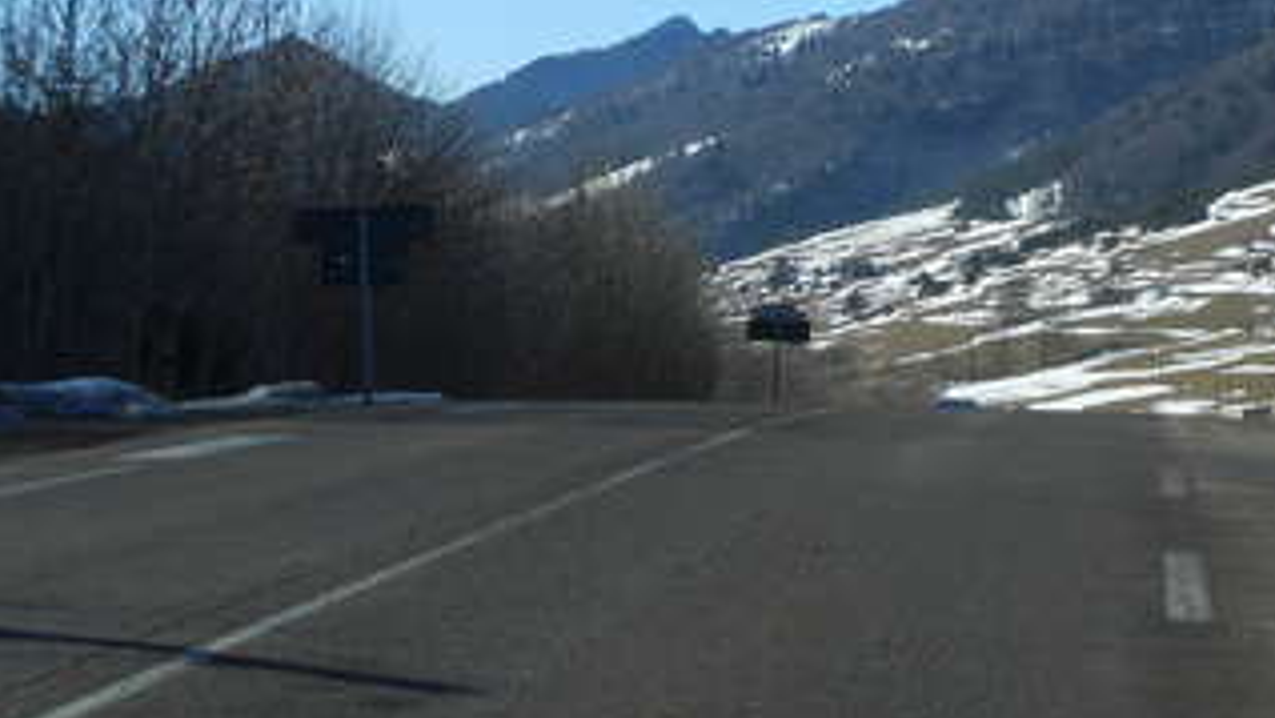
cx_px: 1195
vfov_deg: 11.4
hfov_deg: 19.9
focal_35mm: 105
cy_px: 32
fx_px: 3550
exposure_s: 1/640
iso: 80
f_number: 4.9
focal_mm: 9.1
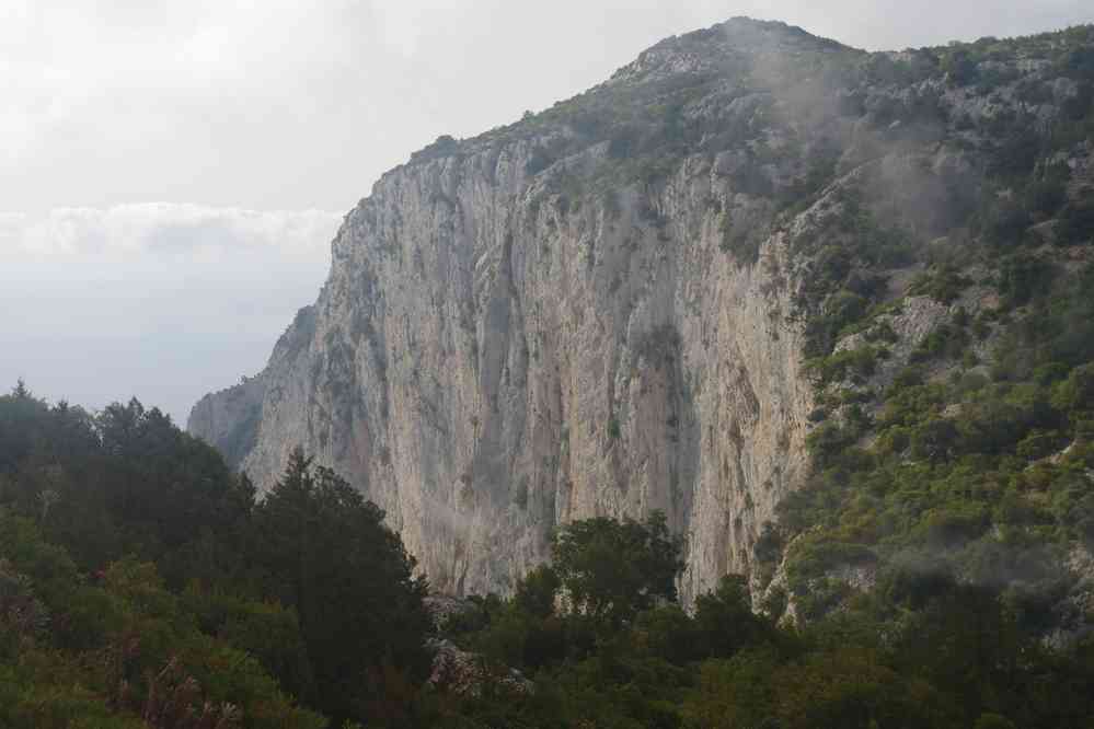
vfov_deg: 18.2
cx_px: 547
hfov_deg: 27.0
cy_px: 364
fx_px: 2279
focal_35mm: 75
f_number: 11
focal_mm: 50
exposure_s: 1/125
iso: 200
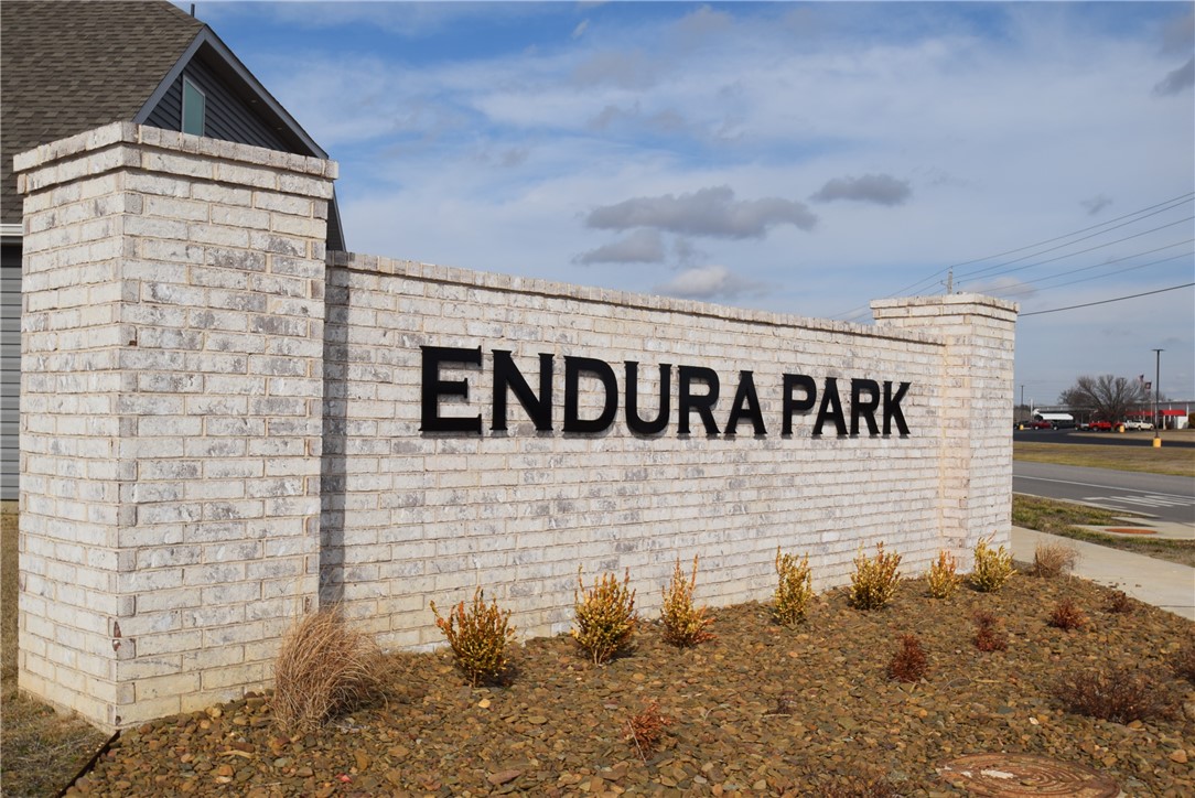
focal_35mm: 36
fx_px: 1196
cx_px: 598
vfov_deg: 36.9
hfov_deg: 53.1
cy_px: 399
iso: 100
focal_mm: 24
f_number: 11
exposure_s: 1/200
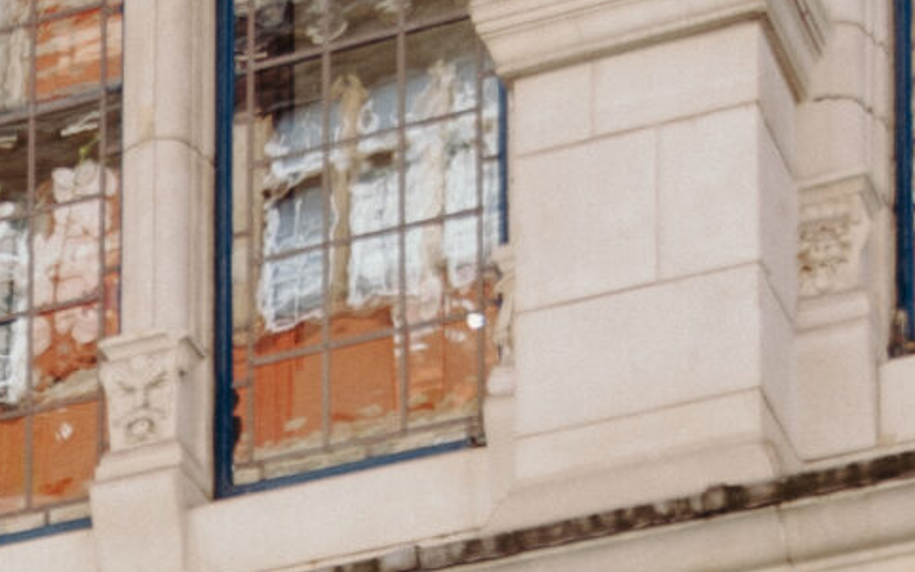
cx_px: -118
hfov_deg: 11.4
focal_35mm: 181
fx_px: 4519
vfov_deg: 6.2
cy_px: 2164
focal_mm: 33.4
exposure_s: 1/320
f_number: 2.8
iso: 80
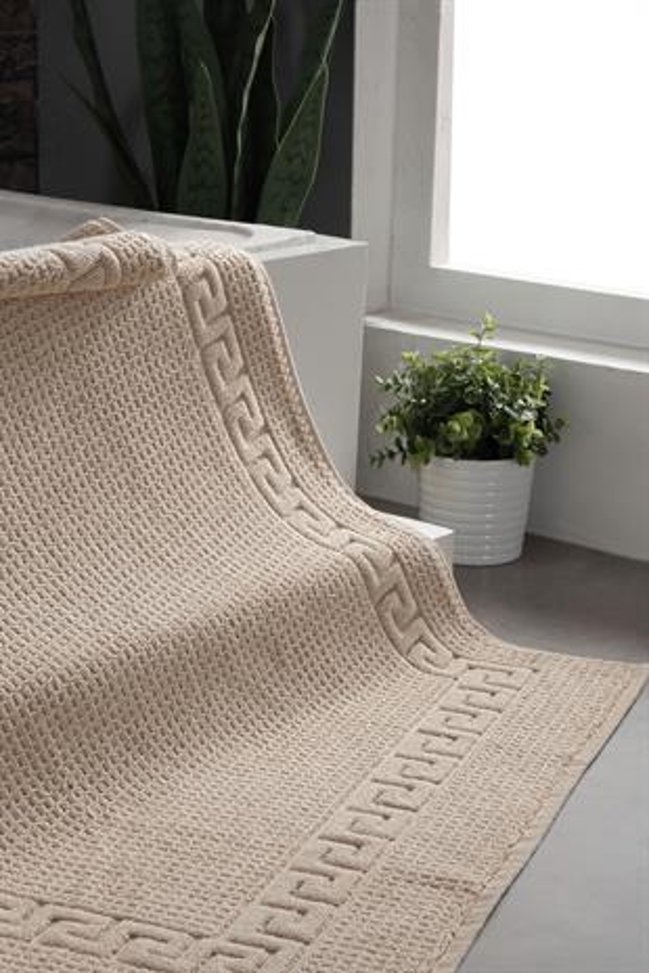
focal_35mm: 73
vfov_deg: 27.7
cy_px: 486
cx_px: 324
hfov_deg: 18.7
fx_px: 1974
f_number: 14
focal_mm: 48.4
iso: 160
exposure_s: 2
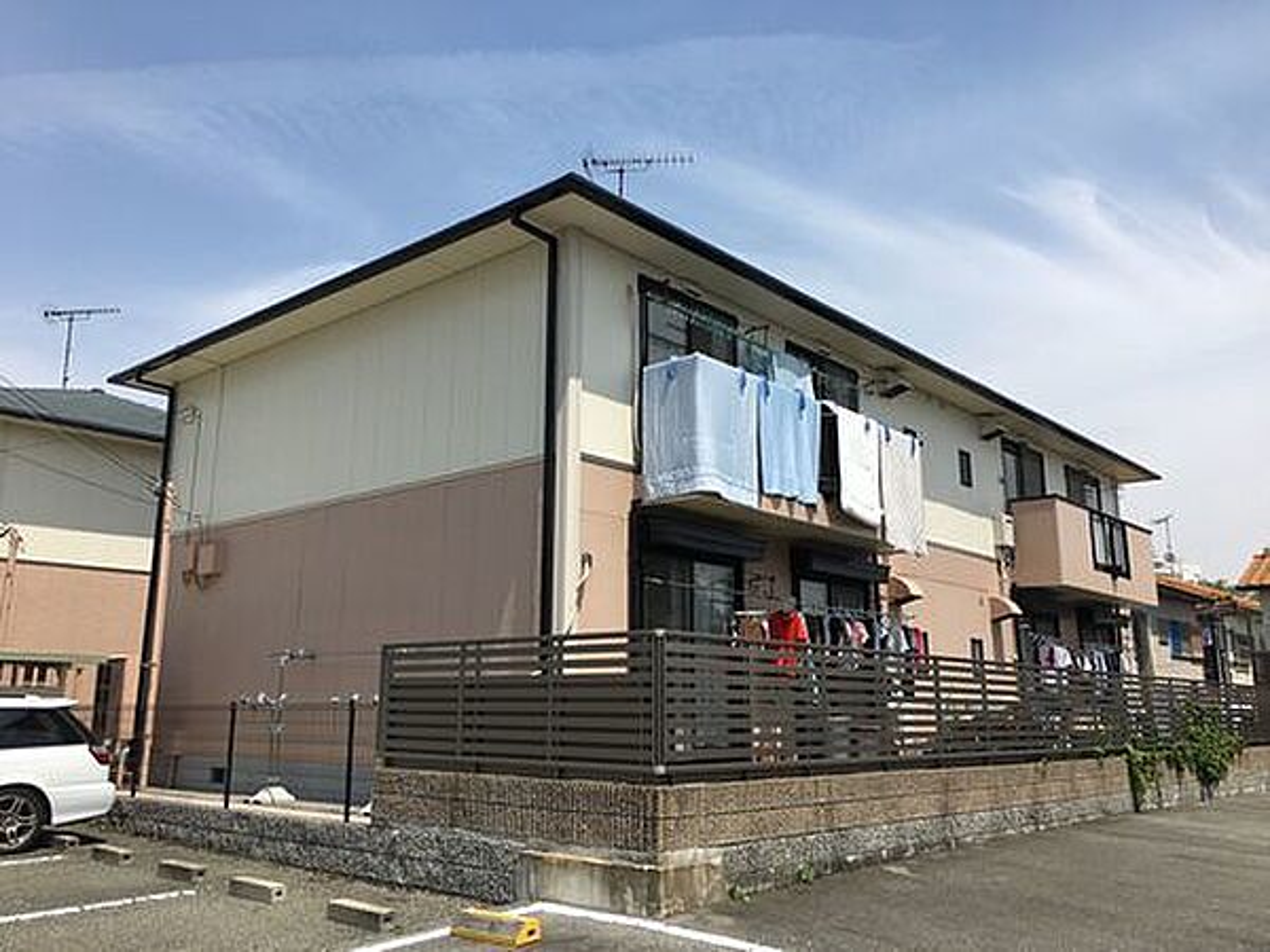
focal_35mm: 29
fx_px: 1064
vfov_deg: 48.2
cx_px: 635
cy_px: 476
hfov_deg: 61.7
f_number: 2.2
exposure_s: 1/2137
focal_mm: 4.15
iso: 25
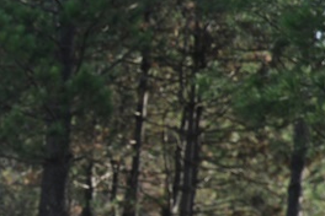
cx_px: -65
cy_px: 242
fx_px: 2744
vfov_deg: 4.5
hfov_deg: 6.7
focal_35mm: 304
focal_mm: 80
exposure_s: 1/500
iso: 320
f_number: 5.6
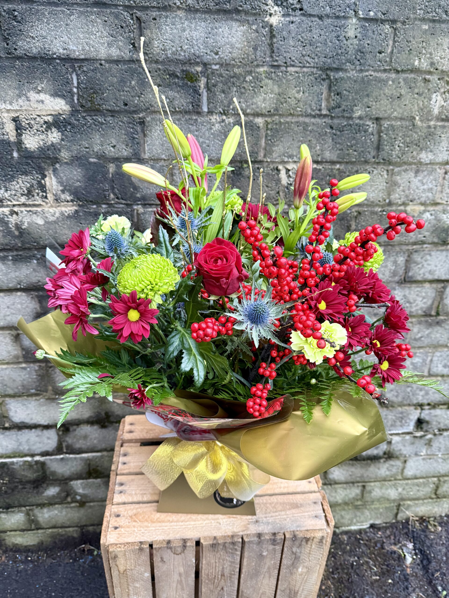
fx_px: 415
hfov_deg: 56.8
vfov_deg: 71.6
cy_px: 299
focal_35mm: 24
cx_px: 224
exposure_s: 1/60
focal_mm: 6.76
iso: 400
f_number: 1.78
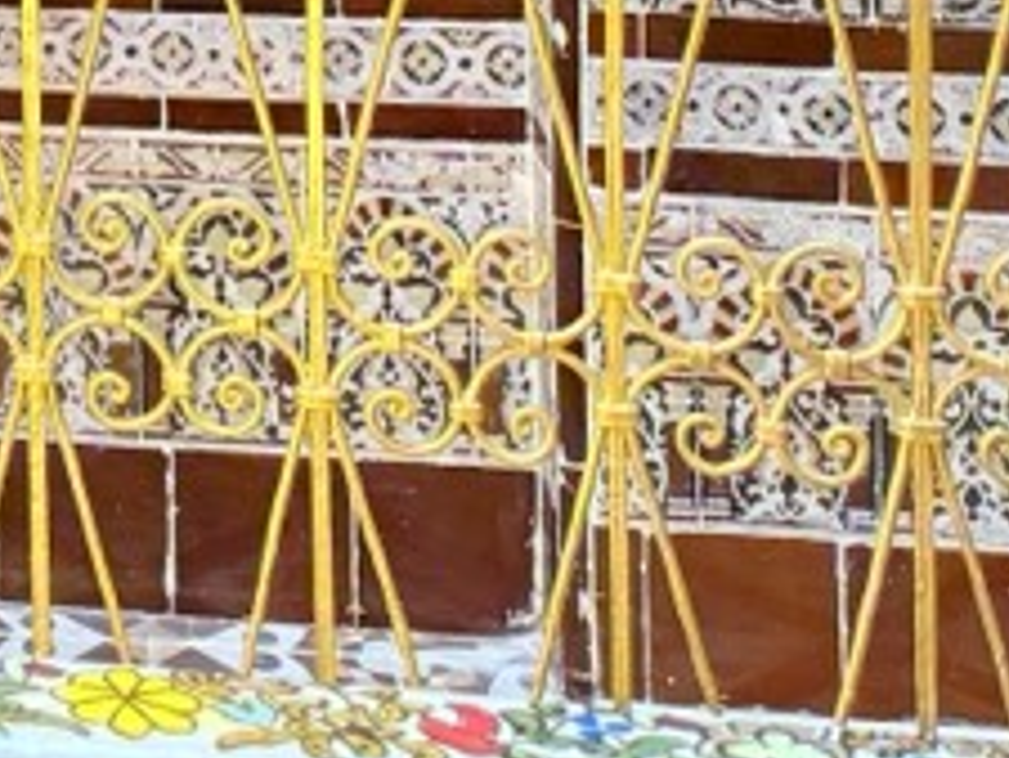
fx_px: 3733
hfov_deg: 13.2
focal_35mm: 128
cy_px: -1153
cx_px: -1018
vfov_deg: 9.9
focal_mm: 6.76
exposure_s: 1/100
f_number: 1.78
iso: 250
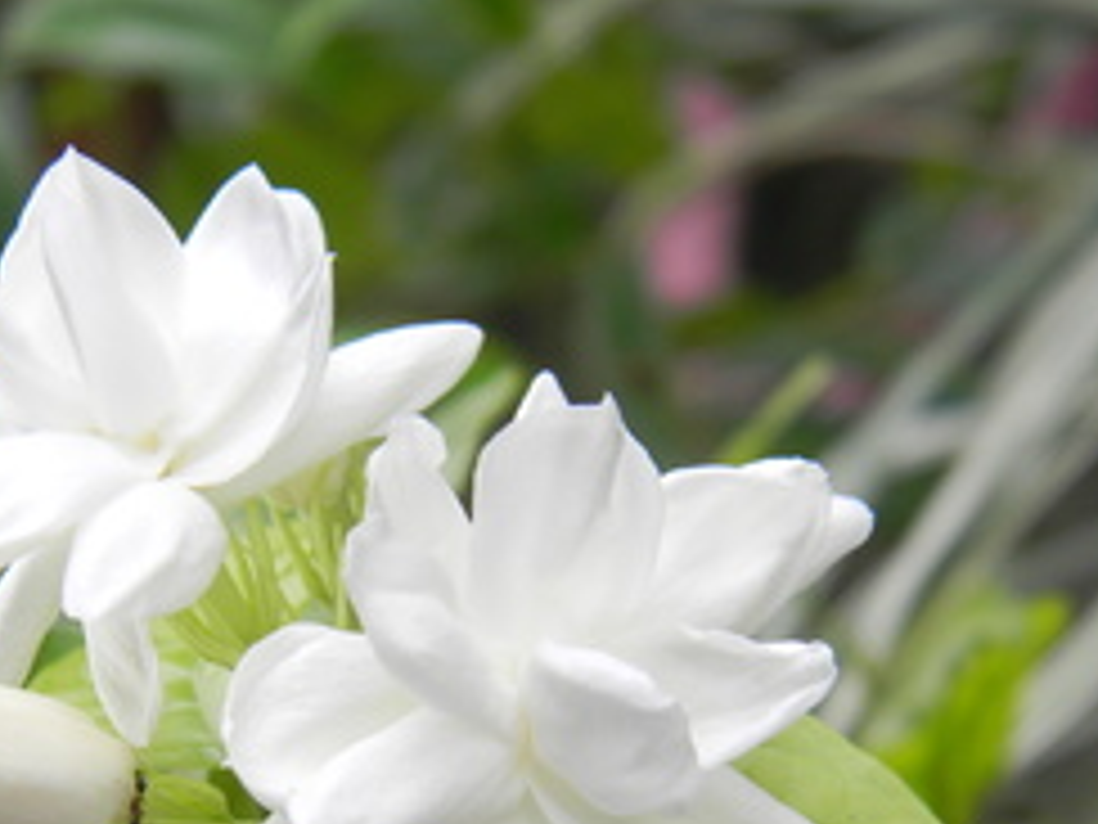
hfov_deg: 14.5
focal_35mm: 136
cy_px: 662
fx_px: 4314
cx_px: 482
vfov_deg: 10.9
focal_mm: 15.1
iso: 87
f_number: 4.5
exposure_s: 1/124
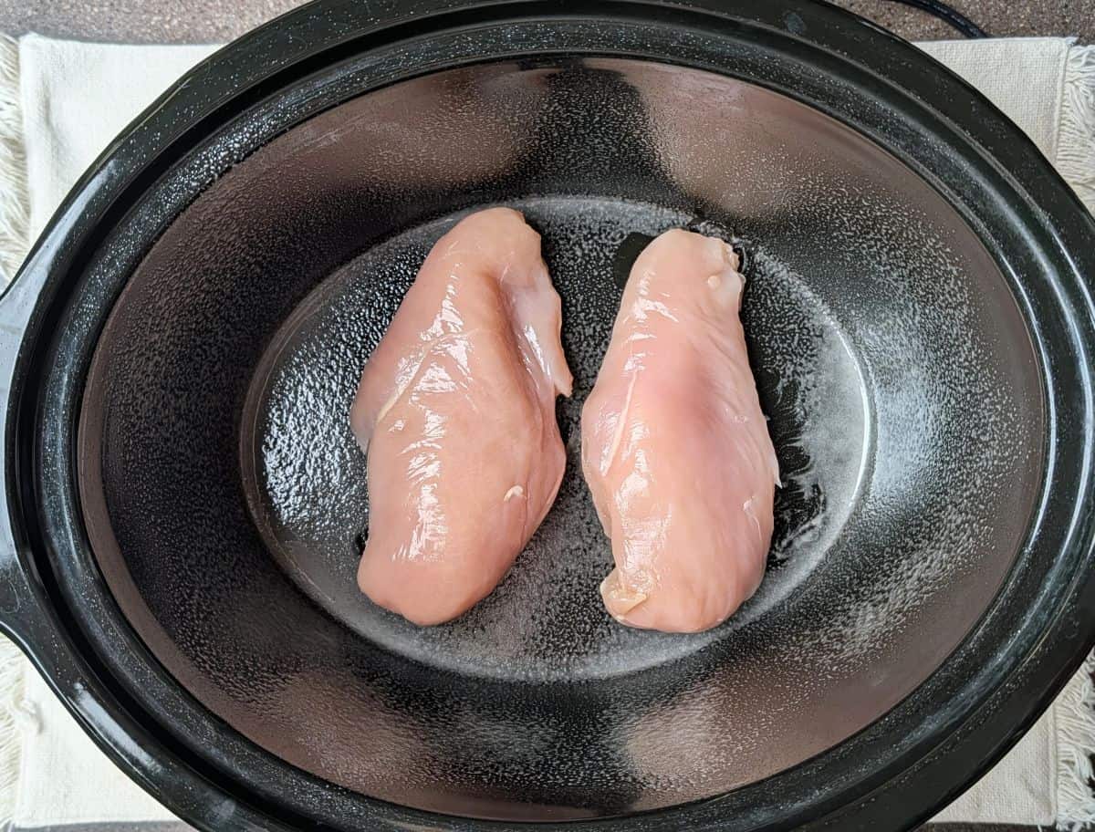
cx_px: 548
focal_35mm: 24
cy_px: 416
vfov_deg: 57.2
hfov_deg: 71.3
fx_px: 763
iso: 33
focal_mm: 6.9
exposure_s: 1/61.5
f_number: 1.68
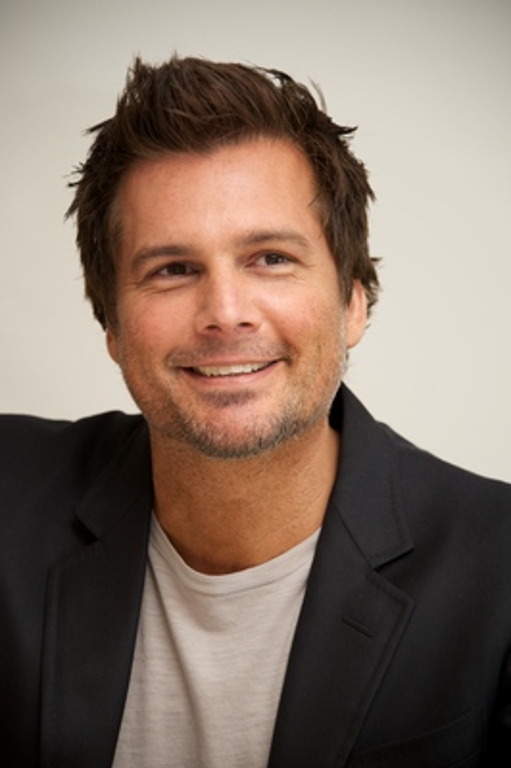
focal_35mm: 190
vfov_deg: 10.8
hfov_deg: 7.2
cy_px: 384
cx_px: 256
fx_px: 4052
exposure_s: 1/60
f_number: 5.6
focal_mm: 190
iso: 640
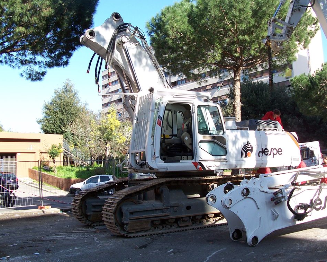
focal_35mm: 37
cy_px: 131
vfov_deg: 40.1
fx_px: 358
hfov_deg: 49.1
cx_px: 171
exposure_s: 1/350
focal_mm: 6
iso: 80
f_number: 2.8
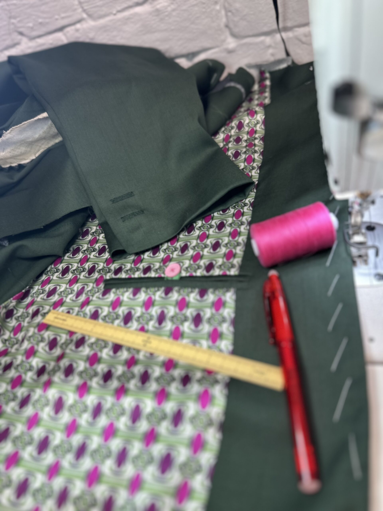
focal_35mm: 24
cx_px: 192
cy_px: 256
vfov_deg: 71.6
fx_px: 354
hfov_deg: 56.8
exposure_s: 1/127
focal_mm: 6.86
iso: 64
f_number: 1.78
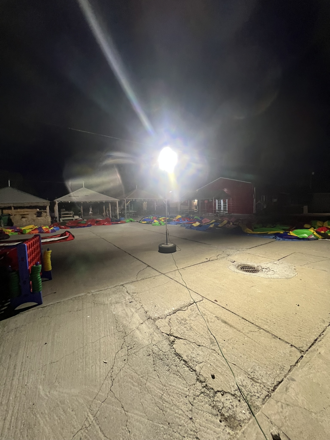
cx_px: 165
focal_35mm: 13
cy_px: 220
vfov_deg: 106.2
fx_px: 165
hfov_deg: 89.9
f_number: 1.8
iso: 200
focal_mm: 1.57
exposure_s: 1/42
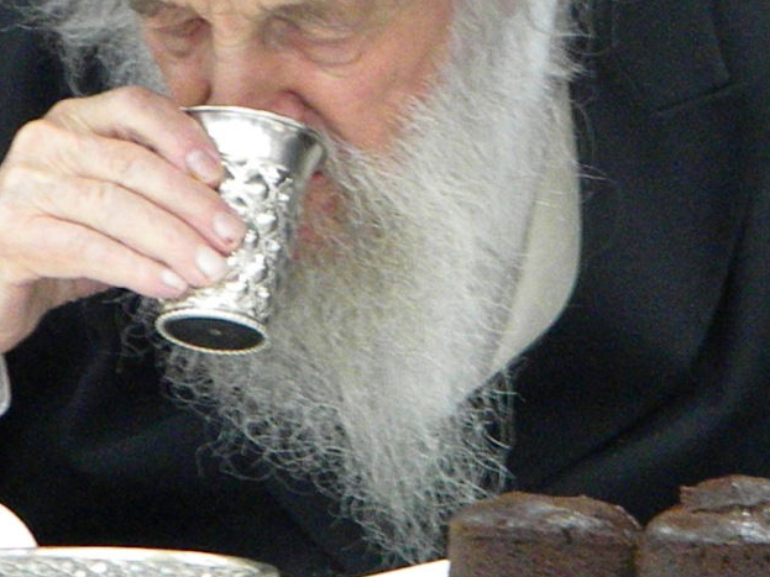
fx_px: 6694
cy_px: 120
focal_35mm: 301
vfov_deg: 4.9
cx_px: 383
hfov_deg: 6.6
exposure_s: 1/71.3
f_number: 5.2
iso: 2338
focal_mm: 33.1
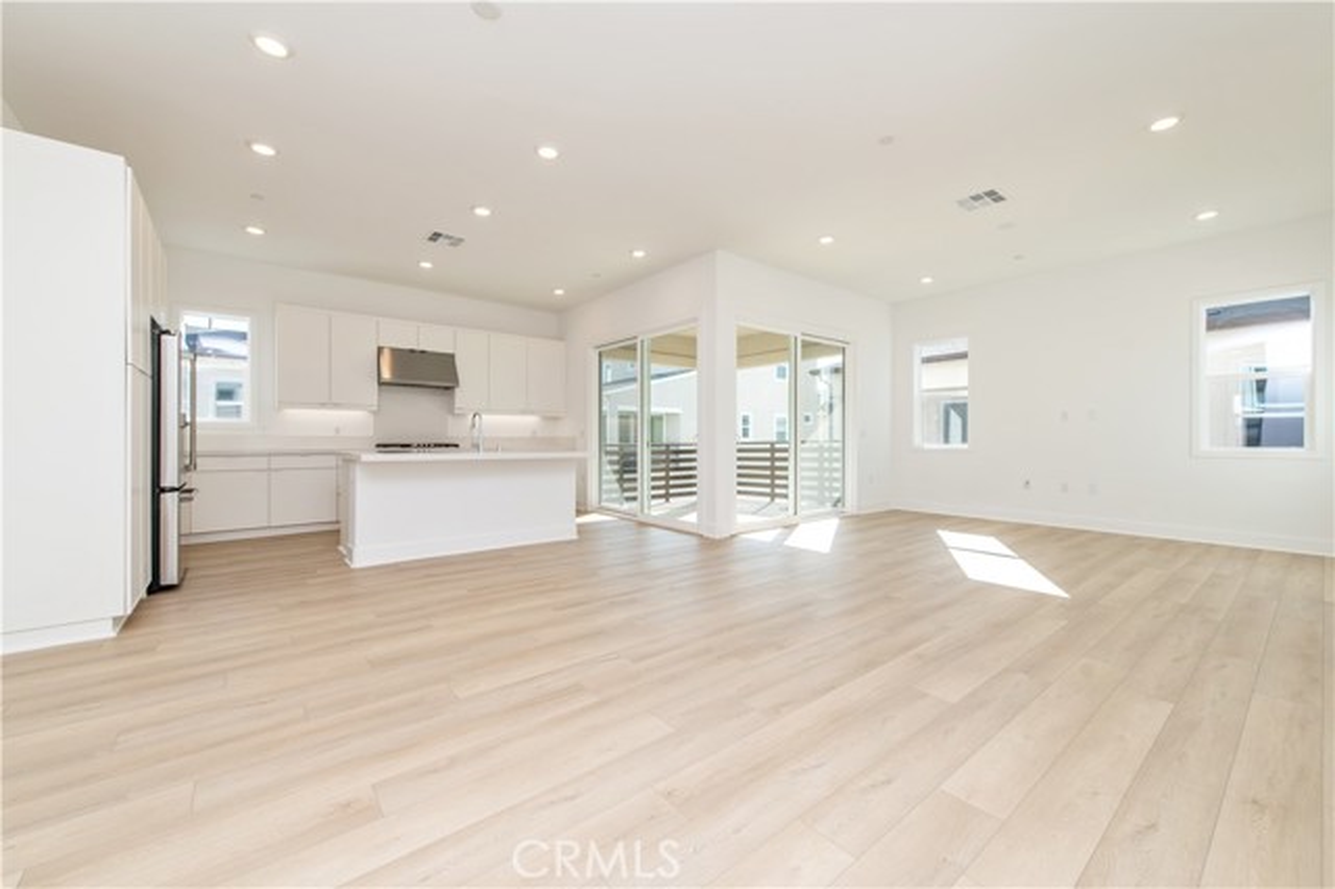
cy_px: 444
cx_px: 668
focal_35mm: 14
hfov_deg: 104.3
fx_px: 519
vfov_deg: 81.1
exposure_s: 1/125
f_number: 5.6
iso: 110
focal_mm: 14
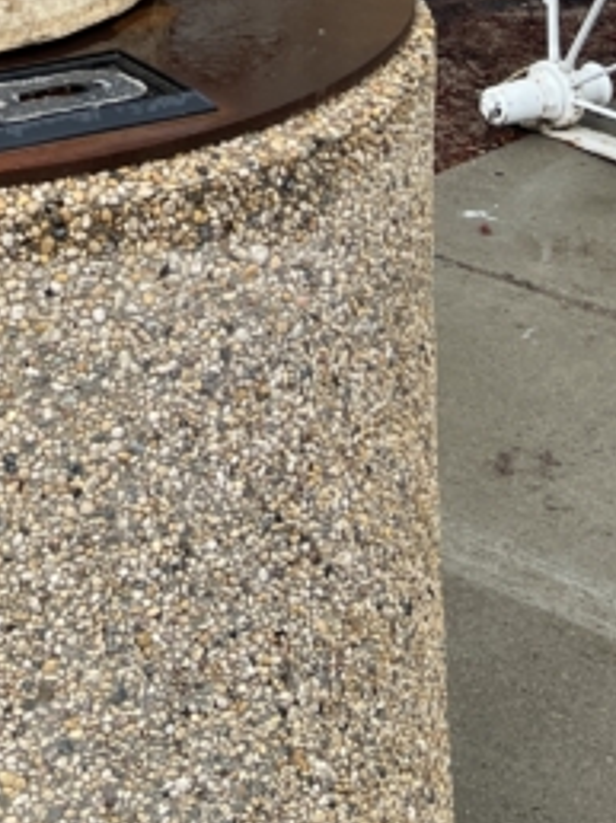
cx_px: -116
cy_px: -341
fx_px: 2472
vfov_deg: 17.4
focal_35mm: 104
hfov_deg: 13.8
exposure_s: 1/399
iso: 50
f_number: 1.5
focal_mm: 5.7
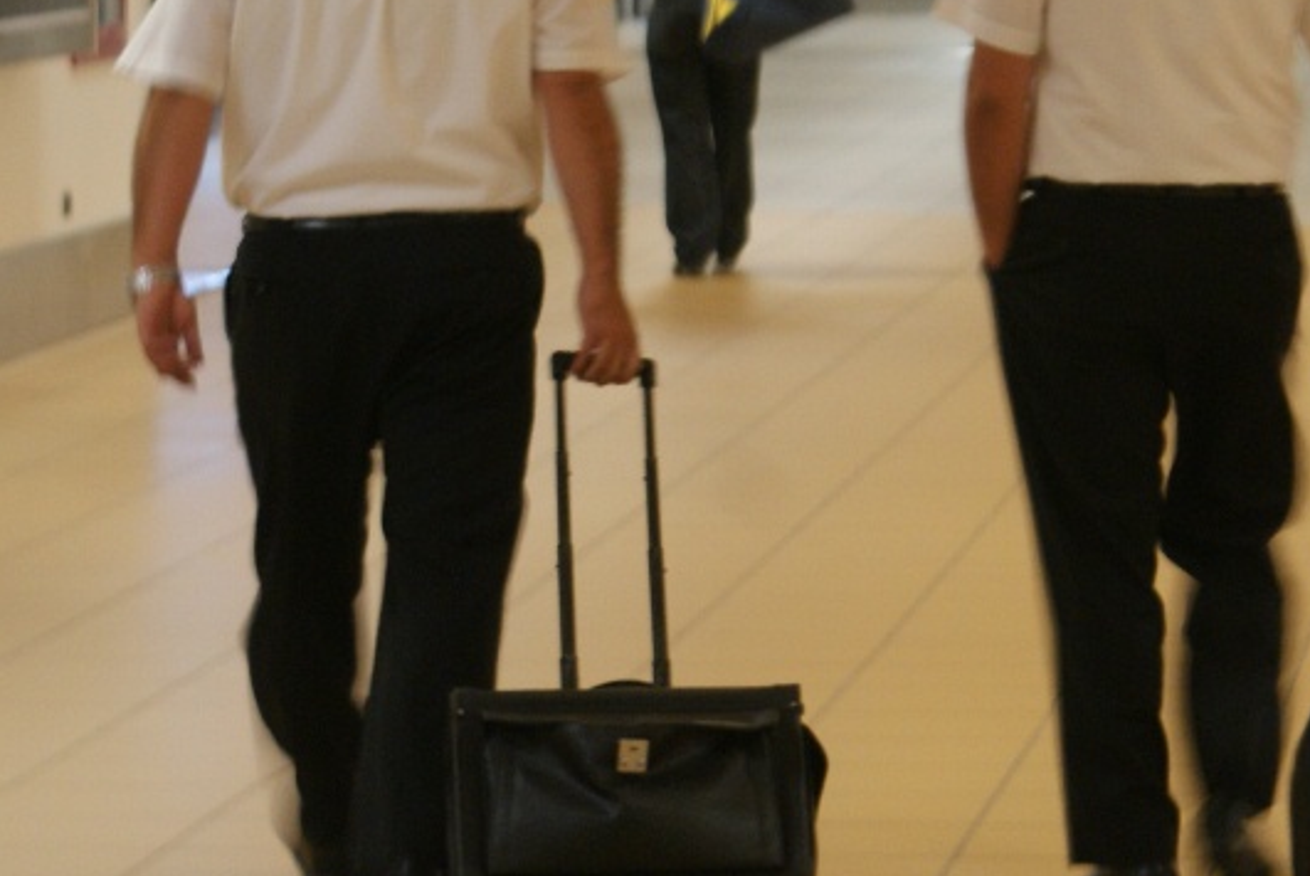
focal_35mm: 229
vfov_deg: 6.0
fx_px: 8340
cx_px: 1068
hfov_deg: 9.0
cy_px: 271
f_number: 5.6
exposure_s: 1/10
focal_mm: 70
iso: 400
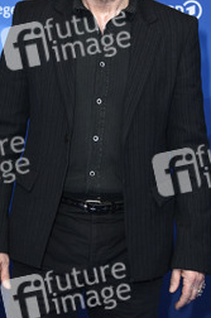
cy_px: 103
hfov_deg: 9.6
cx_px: 102
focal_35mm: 143
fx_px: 1262
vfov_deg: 14.3
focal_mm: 90
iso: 1000
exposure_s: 1/250
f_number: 5.6
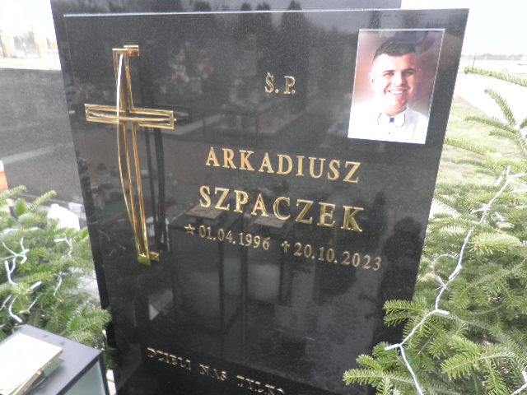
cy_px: 198
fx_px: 365
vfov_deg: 56.8
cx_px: 264
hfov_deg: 71.6
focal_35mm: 24
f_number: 3.3
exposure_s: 1/30
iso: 64
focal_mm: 4.3
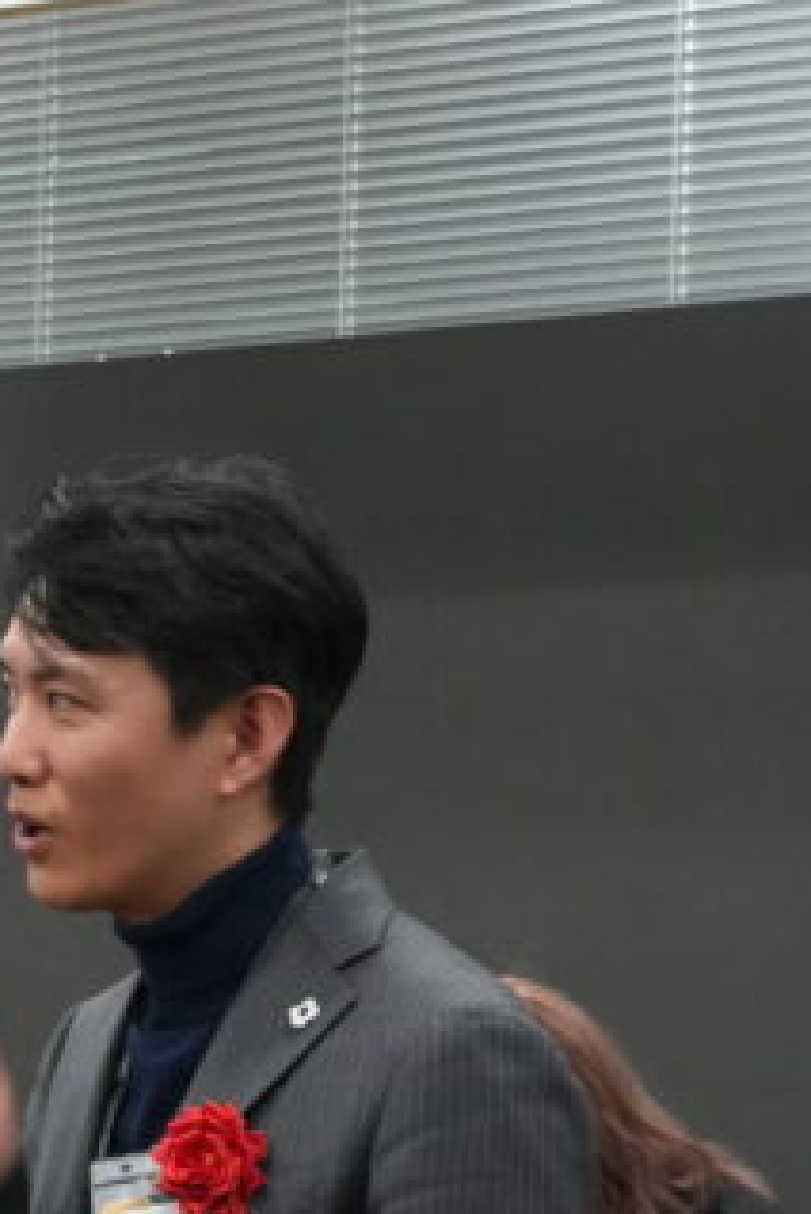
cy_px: 1184
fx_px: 3733
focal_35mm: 111
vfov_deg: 18.1
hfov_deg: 11.9
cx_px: -383
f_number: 5.6
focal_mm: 23
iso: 2000
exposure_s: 1/80
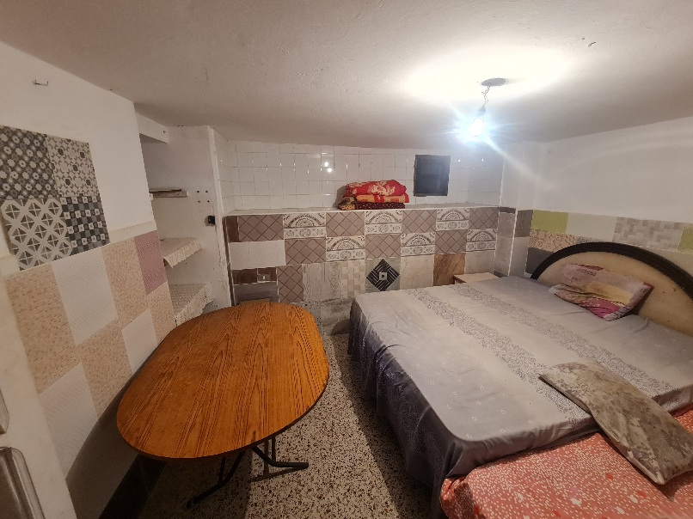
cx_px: 346
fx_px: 260
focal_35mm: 13
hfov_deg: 106.2
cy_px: 260
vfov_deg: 89.9
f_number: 2.2
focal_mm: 2.2
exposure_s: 1/50
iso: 320
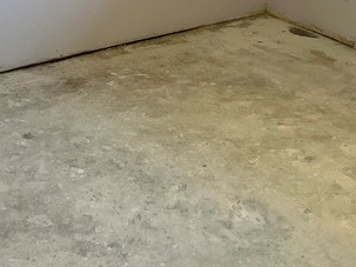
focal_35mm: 88
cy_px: -45
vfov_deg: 16.2
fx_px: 905
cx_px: 40
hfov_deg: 21.8
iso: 80
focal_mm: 5.7
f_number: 1.5
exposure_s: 1/120
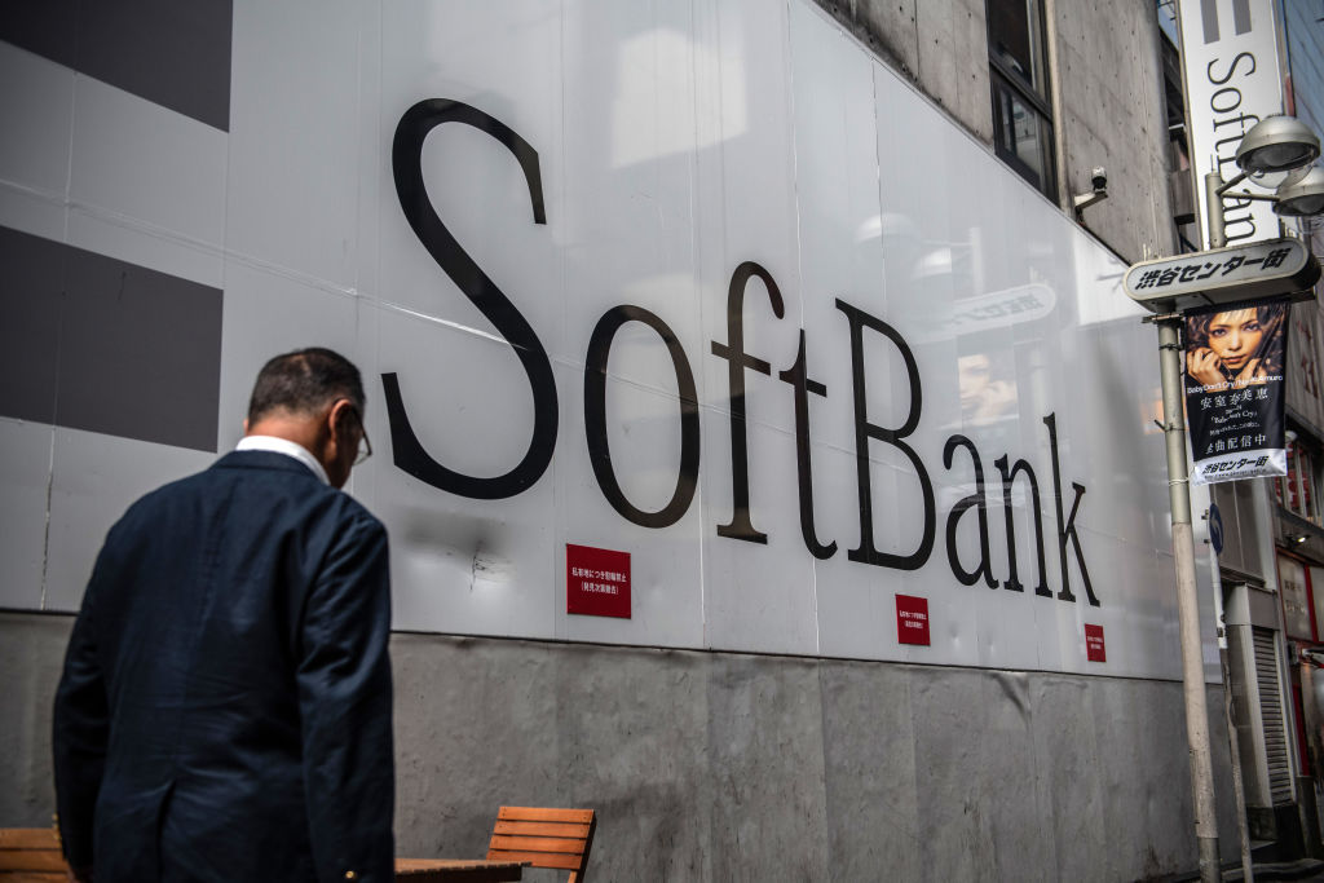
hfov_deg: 50.7
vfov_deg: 35.1
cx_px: 662
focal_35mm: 38
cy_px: 442
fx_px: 1398
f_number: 4
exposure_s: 1/1600
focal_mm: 38
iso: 400
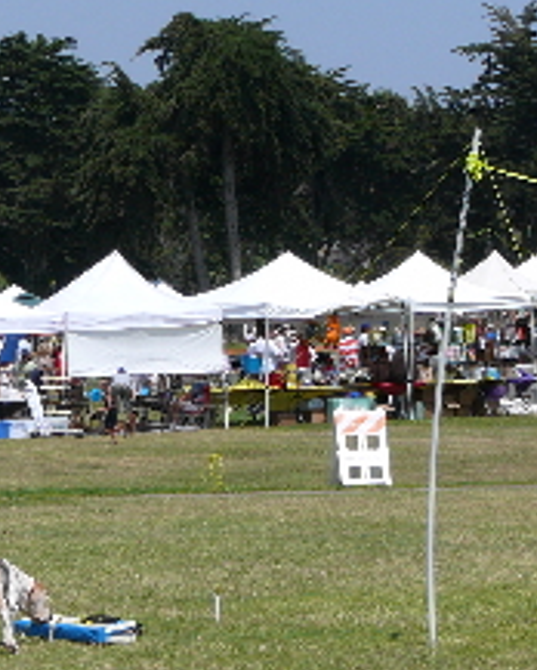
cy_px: 417
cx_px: -43
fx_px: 3749
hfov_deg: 8.1
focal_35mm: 189
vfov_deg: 10.2
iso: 80
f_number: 6.3
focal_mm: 15.6
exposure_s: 1/400
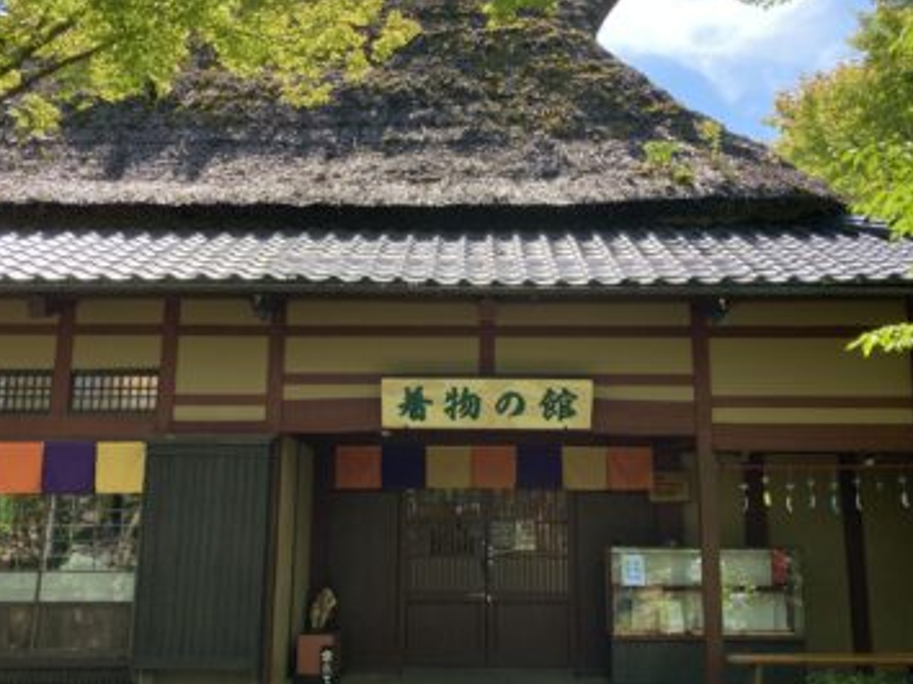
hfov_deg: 49.0
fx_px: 1002
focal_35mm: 38
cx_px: 464
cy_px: 328
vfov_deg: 37.7
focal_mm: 3.99
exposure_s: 1/558
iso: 20
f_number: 1.8
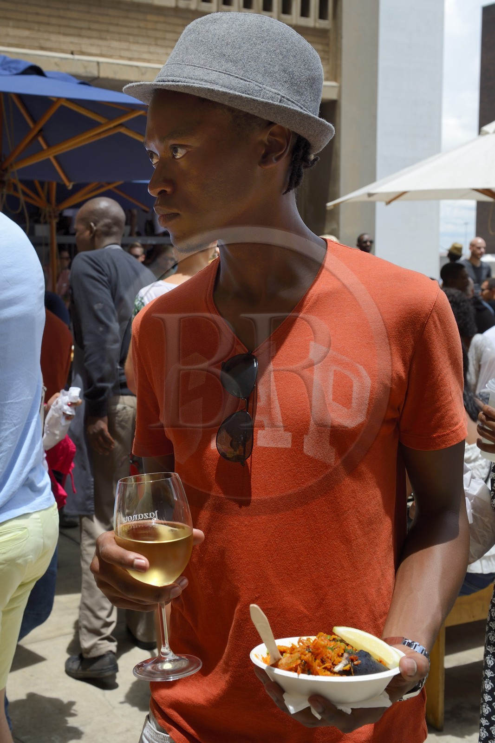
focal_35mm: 38
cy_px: 372
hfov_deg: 35.0
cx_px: 248
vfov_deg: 50.7
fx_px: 784
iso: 200
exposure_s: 1/320
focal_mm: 38
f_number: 9
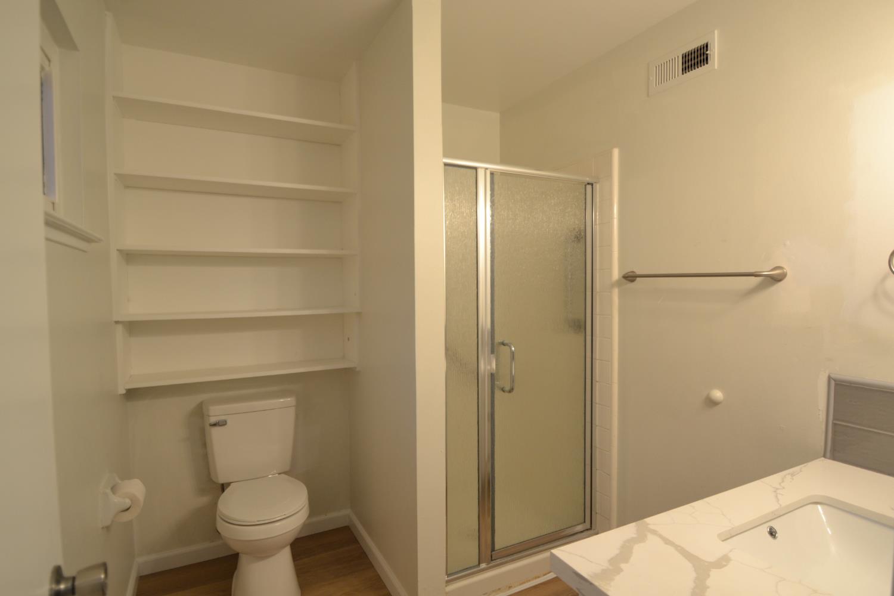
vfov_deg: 67.4
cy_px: 298
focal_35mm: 18
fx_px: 447
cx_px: 447
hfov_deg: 90.0
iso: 500
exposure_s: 1/60
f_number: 3.8
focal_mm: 12
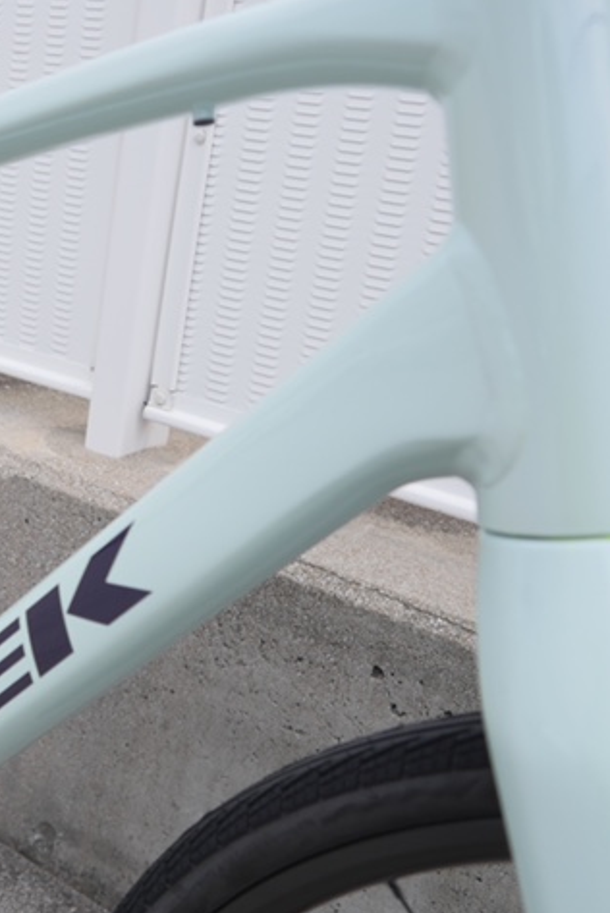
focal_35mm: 45
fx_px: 1142
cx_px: 19
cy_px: 459
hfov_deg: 28.3
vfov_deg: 43.6
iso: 200
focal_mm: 16
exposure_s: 1/1300
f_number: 3.8
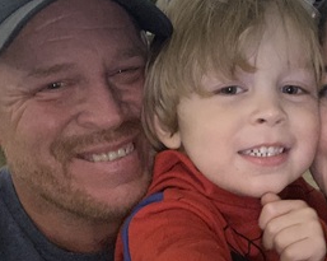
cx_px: 214
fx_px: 551
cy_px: 195
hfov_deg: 32.8
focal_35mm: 57
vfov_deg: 26.3
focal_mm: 2.71
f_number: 2.2
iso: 400
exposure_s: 1/22
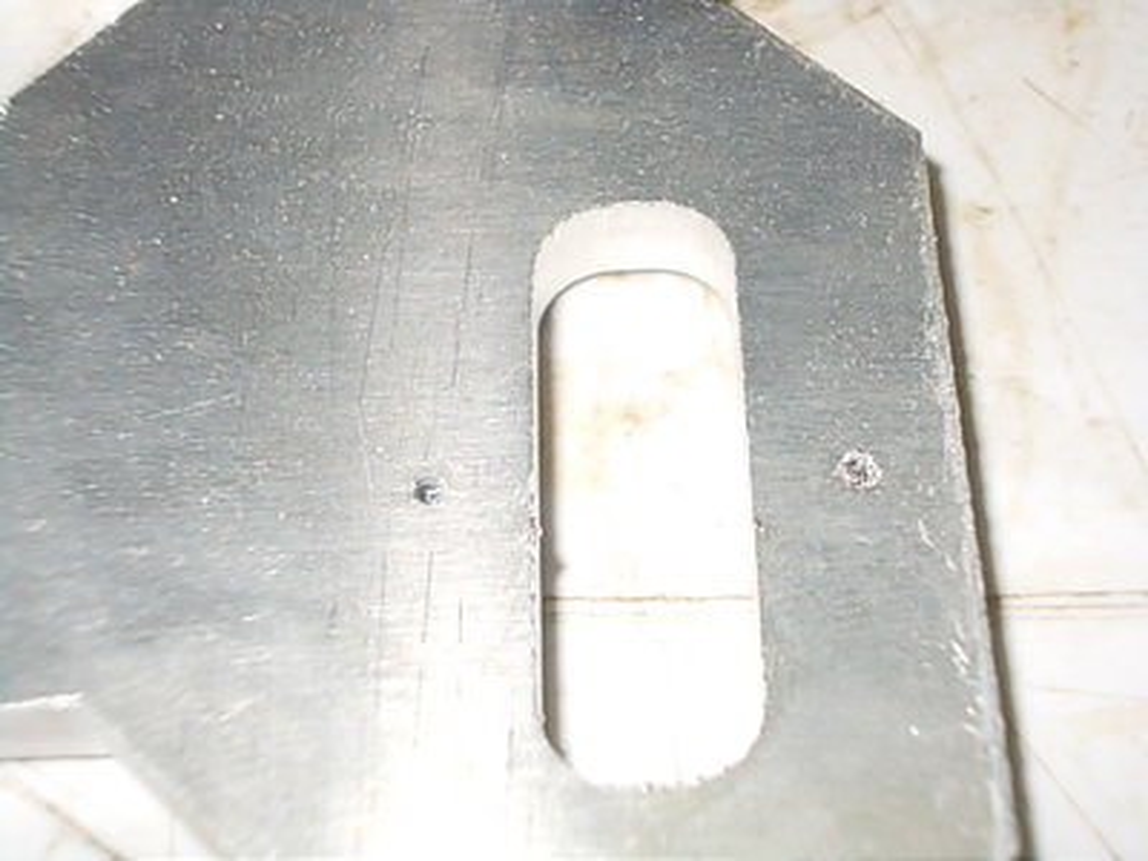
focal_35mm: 71
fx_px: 2355
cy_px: 430
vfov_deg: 20.7
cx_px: 574
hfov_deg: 27.4
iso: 200
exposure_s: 1/60
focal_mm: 10
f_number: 4.3
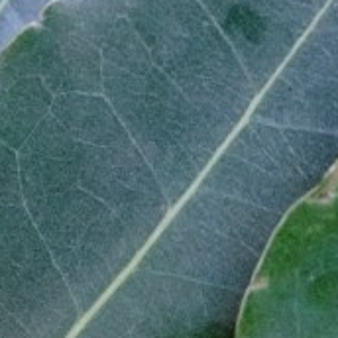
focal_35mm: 103
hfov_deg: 15.7
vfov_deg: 16.9
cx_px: 495
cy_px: 163
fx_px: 1138
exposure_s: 1/40
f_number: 4
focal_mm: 19
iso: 3200
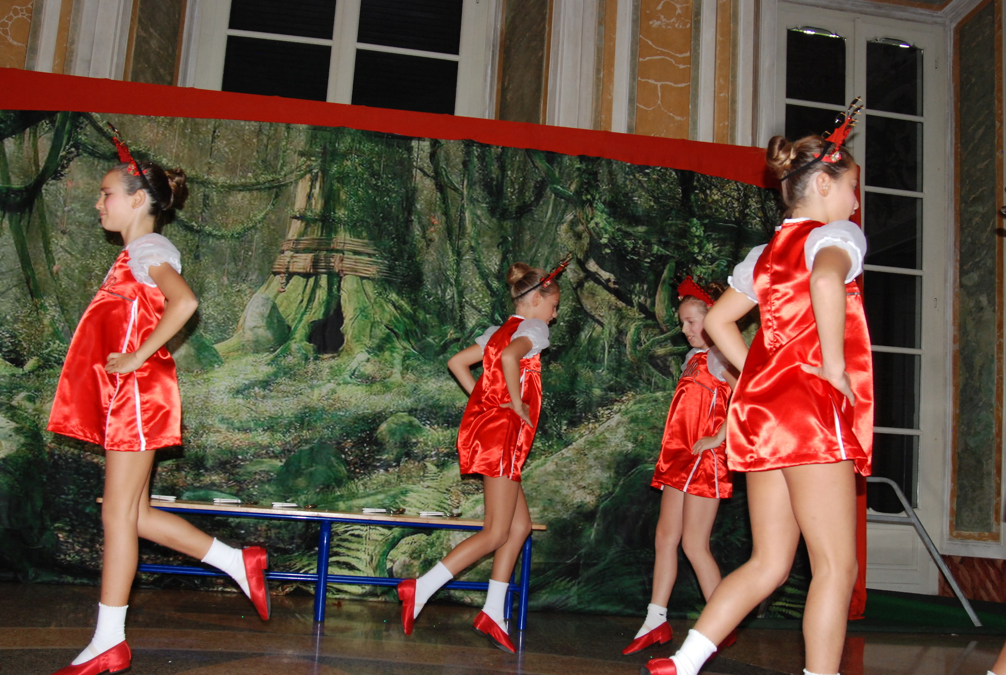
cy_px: 338
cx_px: 503
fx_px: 1008
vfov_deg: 37.0
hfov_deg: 53.0
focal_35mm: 36
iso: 800
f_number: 5.6
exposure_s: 1/60
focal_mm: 24
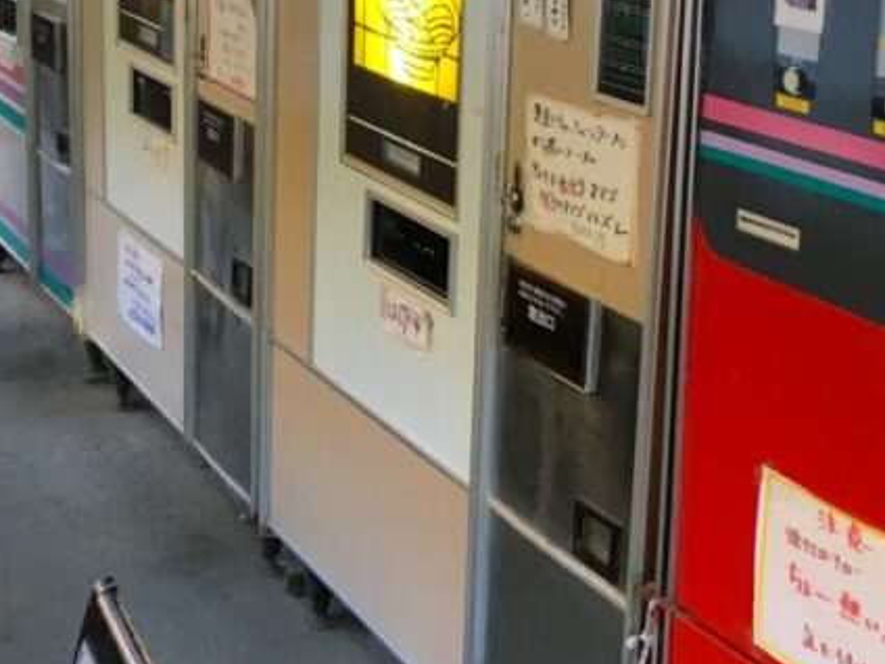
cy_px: 150
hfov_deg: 27.7
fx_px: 1790
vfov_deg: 20.8
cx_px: 317
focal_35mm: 70
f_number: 2.2
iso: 64
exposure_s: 1/30
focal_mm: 4.15
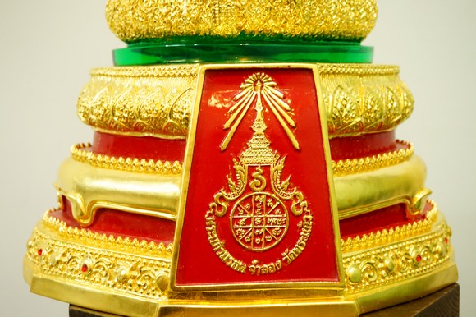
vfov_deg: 25.7
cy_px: 158
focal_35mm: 52
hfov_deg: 37.9
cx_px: 238
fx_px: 694
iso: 3200
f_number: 5.6
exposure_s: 1/30
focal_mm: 35
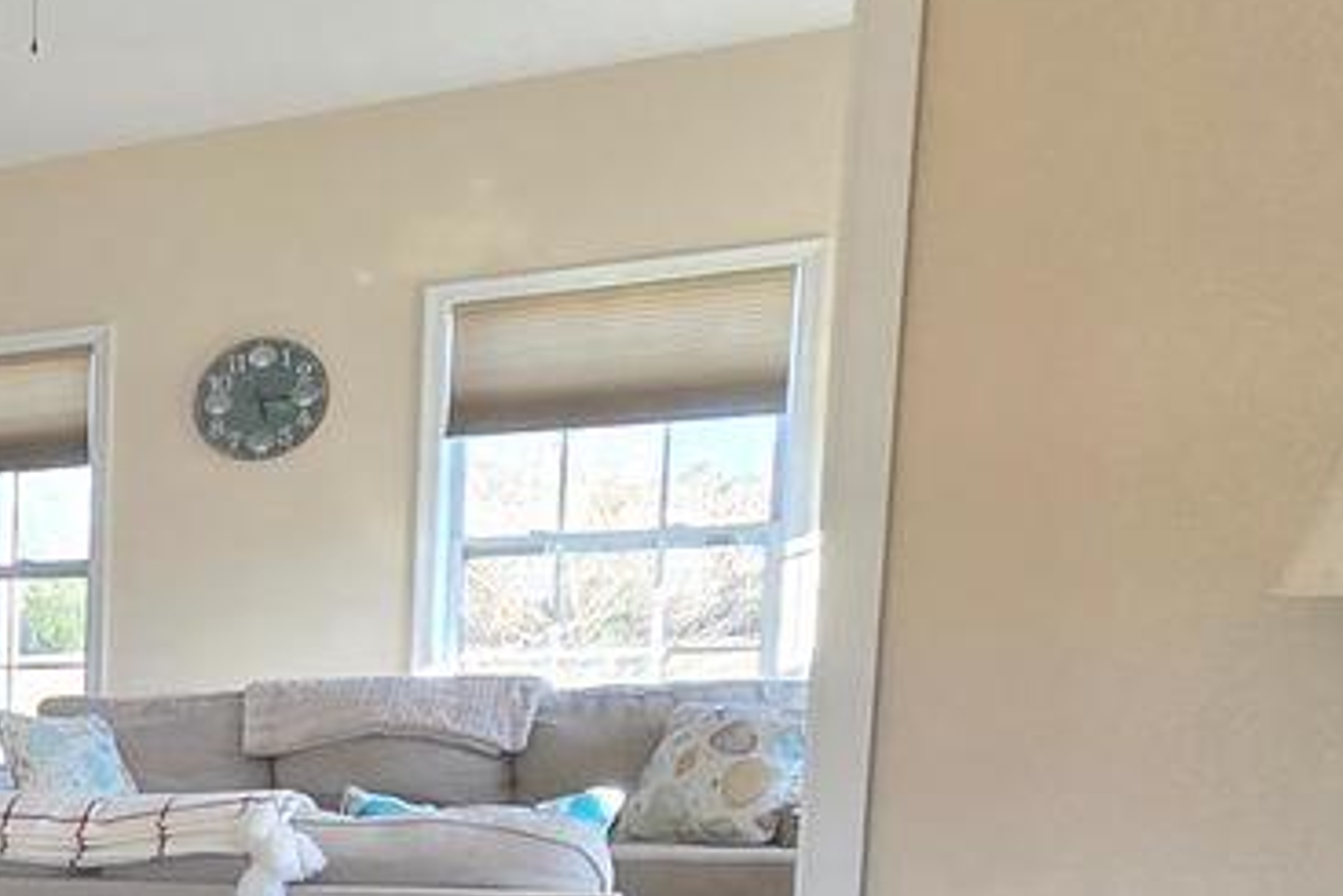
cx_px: -1025
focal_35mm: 53
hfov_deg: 22.7
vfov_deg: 24.1
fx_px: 1978
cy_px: 955
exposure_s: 1/120
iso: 64
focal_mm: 2.2
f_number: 2.2
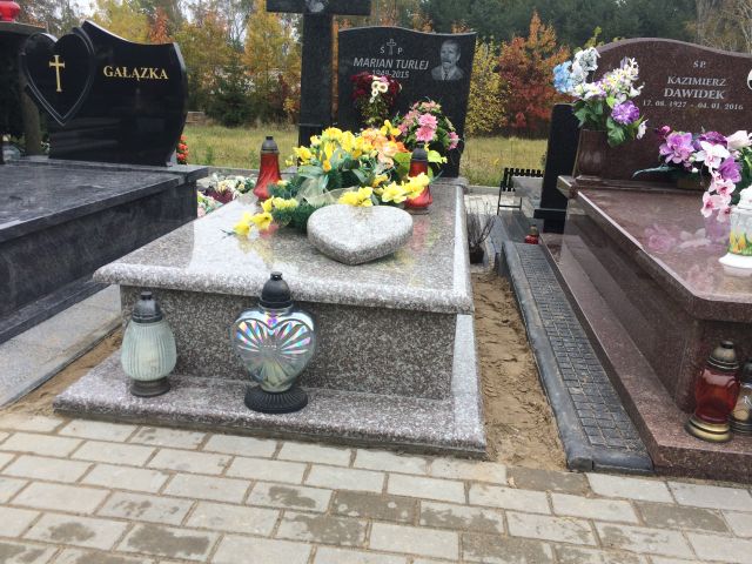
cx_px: 376
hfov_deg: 61.7
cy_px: 282
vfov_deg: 48.2
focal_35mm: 29
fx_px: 630
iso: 32
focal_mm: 4.15
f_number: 2.2
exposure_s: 1/441
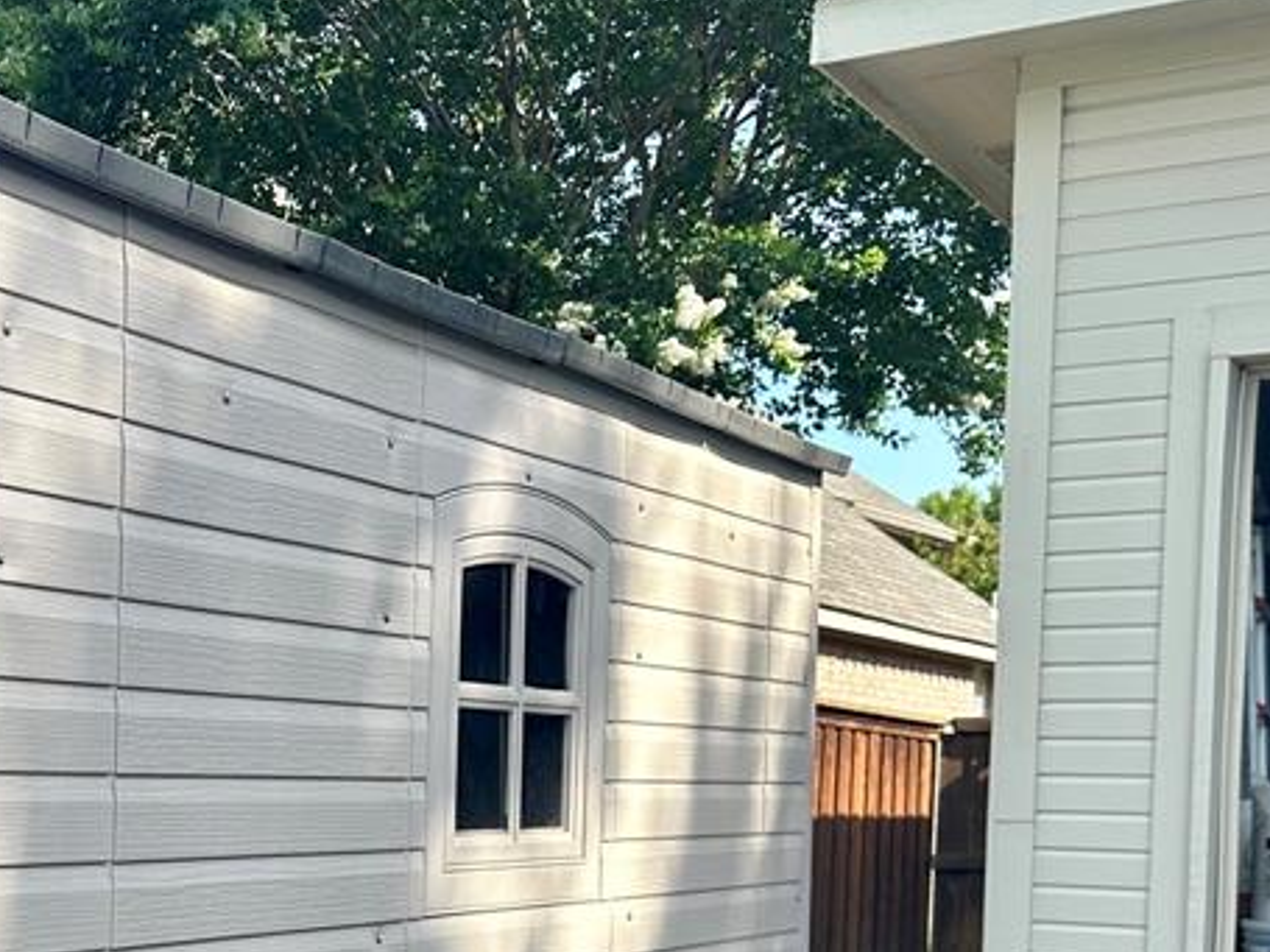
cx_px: 50
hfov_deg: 33.1
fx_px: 1981
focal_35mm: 54
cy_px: 831
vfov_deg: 26.3
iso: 80
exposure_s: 1/1495
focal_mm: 6.86
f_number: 1.78
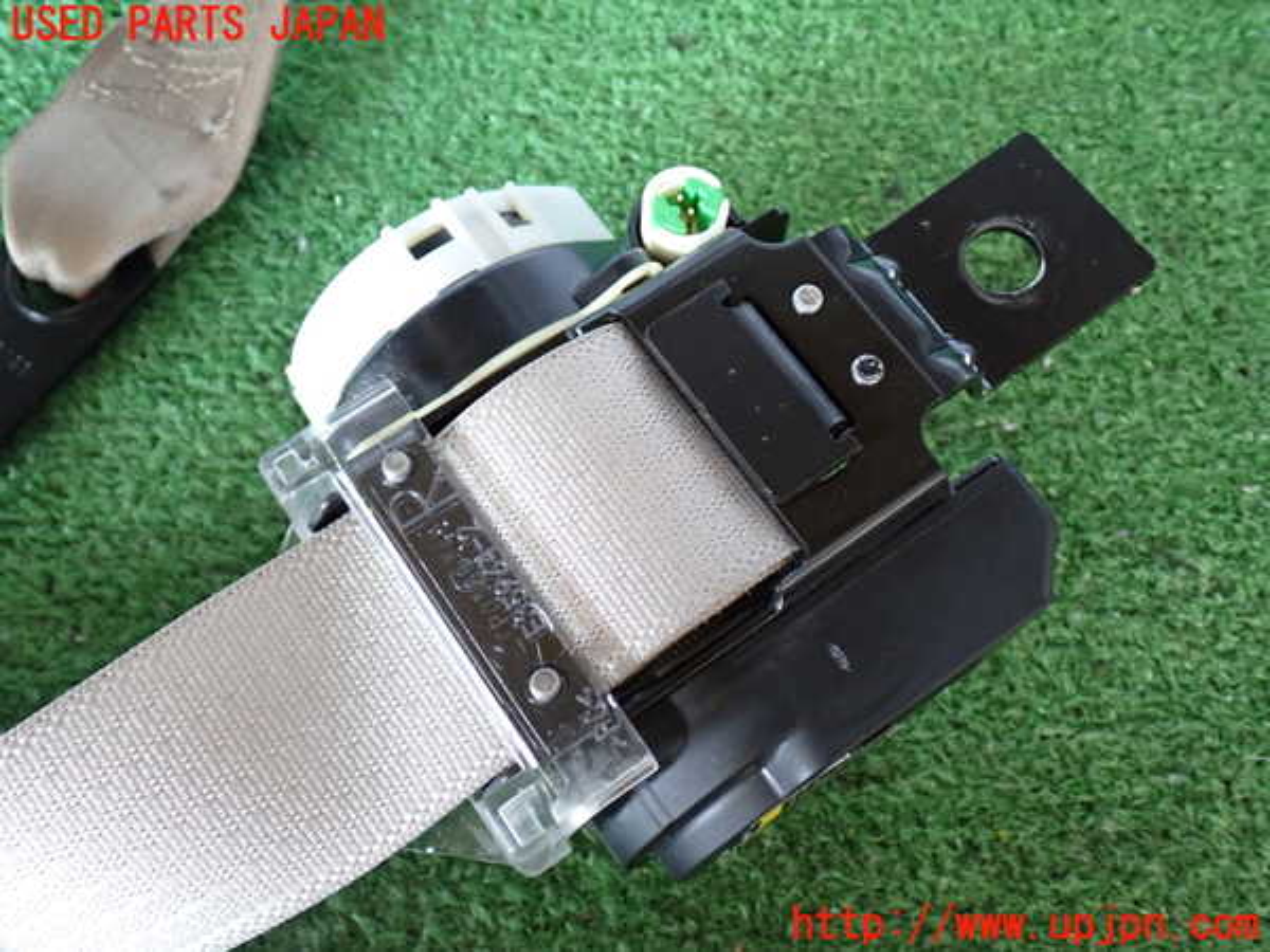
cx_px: 635
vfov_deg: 39.7
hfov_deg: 51.4
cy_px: 476
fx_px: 1321
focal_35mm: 36
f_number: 2.5
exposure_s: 1/40
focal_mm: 6.37
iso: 500
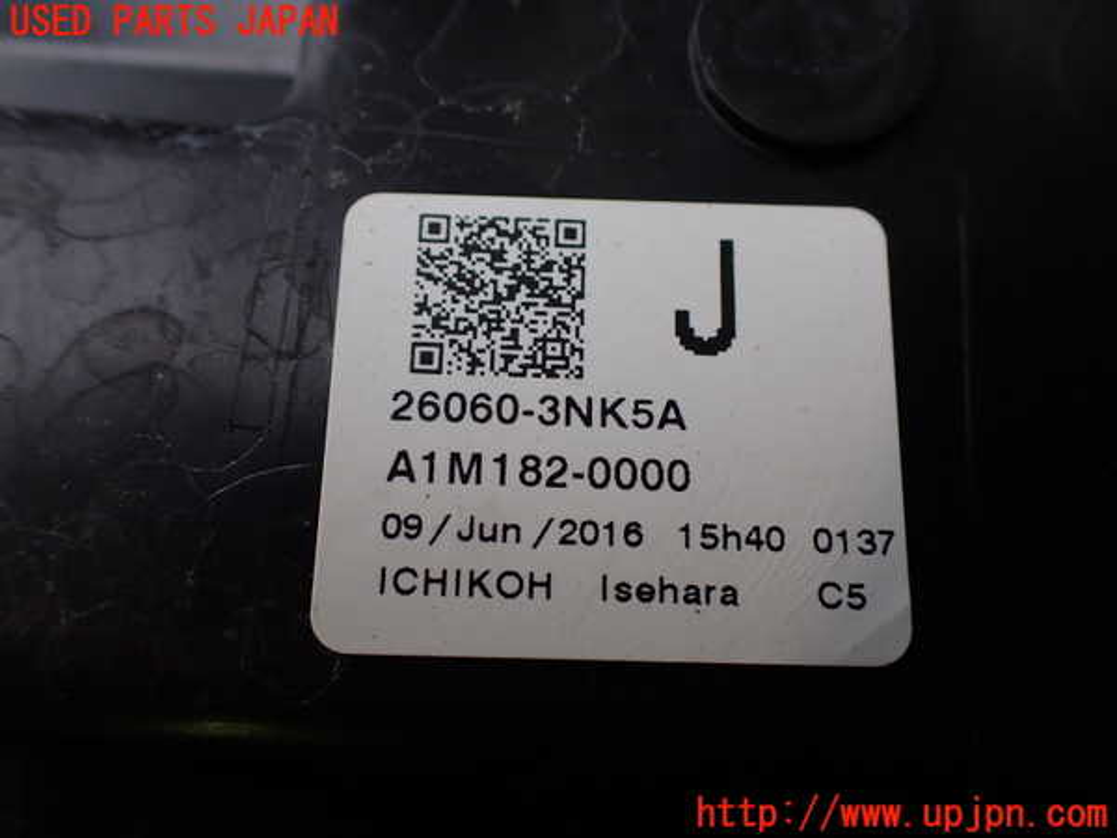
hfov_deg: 60.0
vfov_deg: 46.8
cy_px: 419
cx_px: 558
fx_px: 968
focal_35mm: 30
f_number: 2.3
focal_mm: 5.4
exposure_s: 1/125
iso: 160
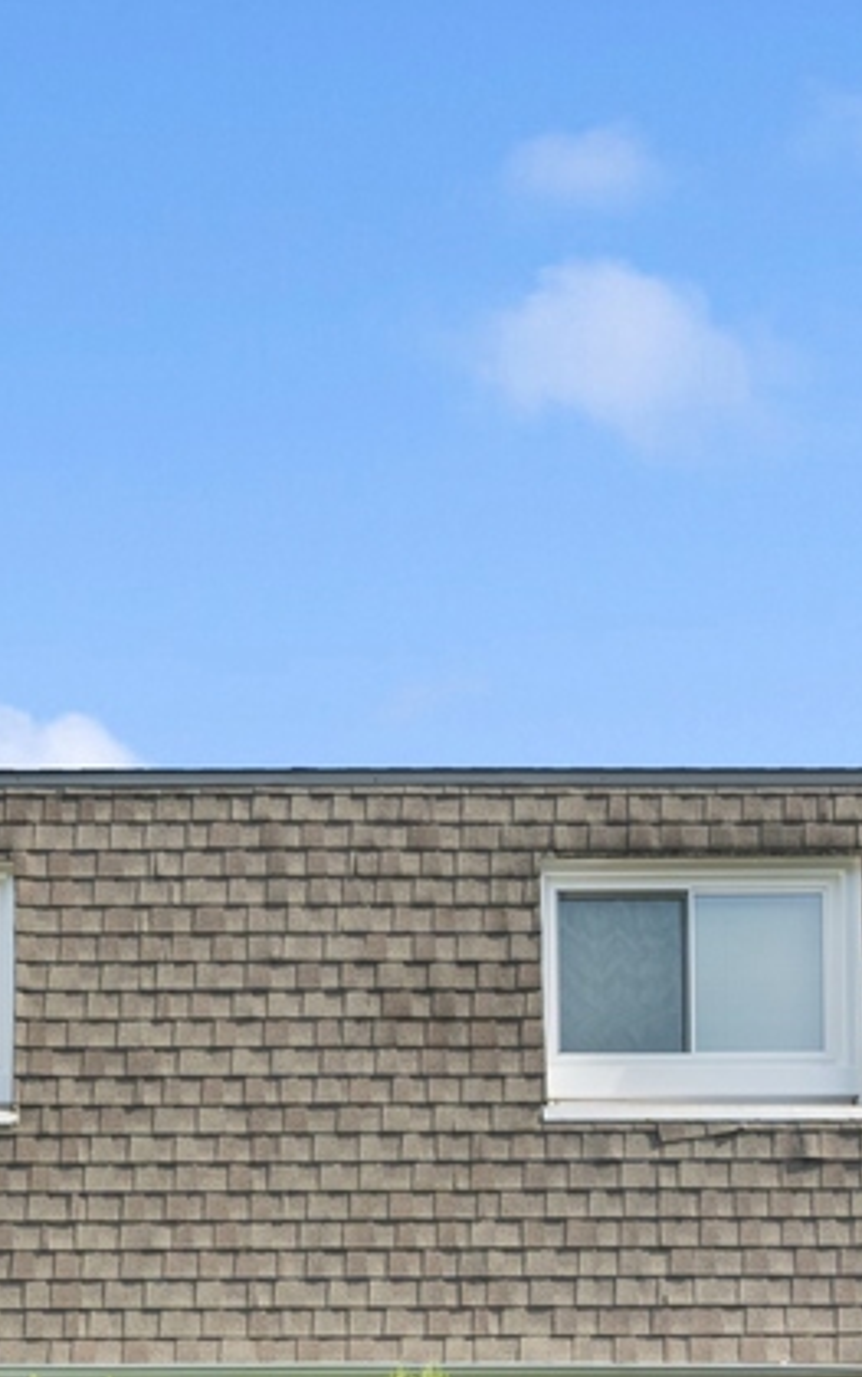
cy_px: 1570
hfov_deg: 23.0
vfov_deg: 31.9
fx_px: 2064
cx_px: 102
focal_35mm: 55
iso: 200
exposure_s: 1/160
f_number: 9
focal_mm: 14
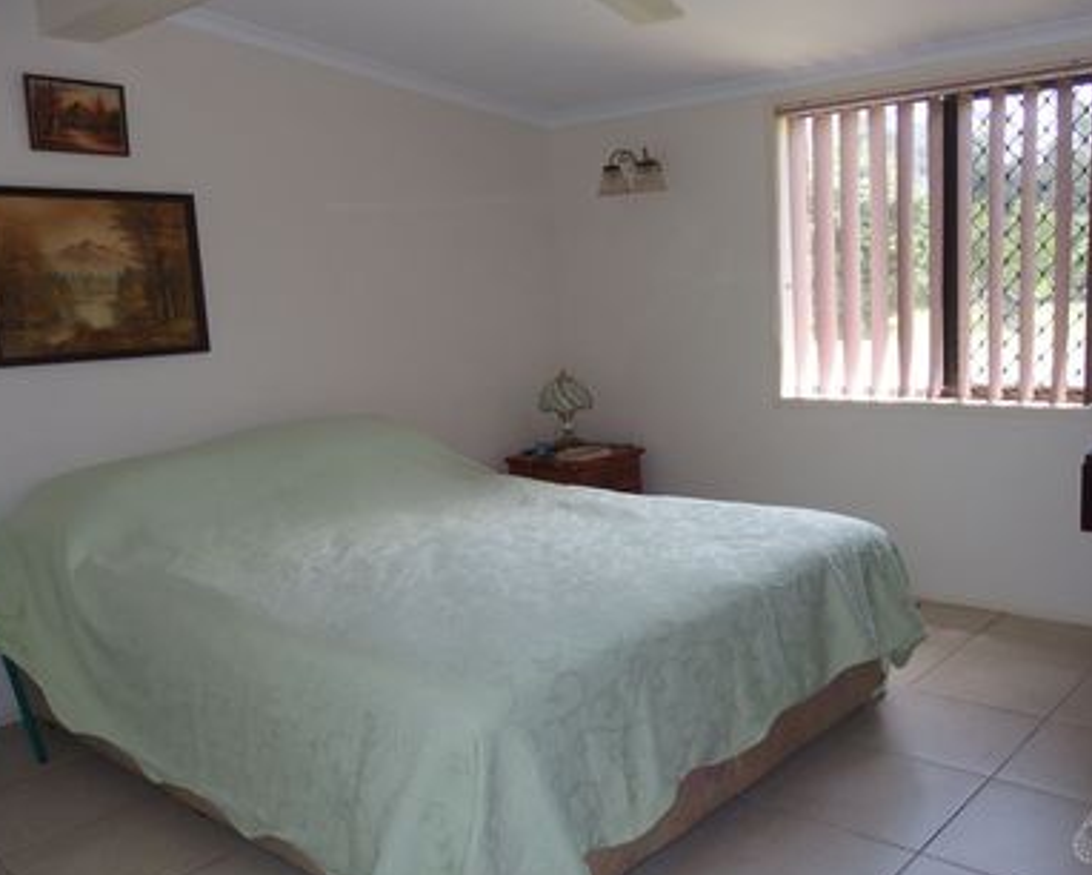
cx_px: 632
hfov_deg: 58.5
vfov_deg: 48.5
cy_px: 445
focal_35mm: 30
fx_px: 970
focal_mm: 4.7
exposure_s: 1/160
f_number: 2.5
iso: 100
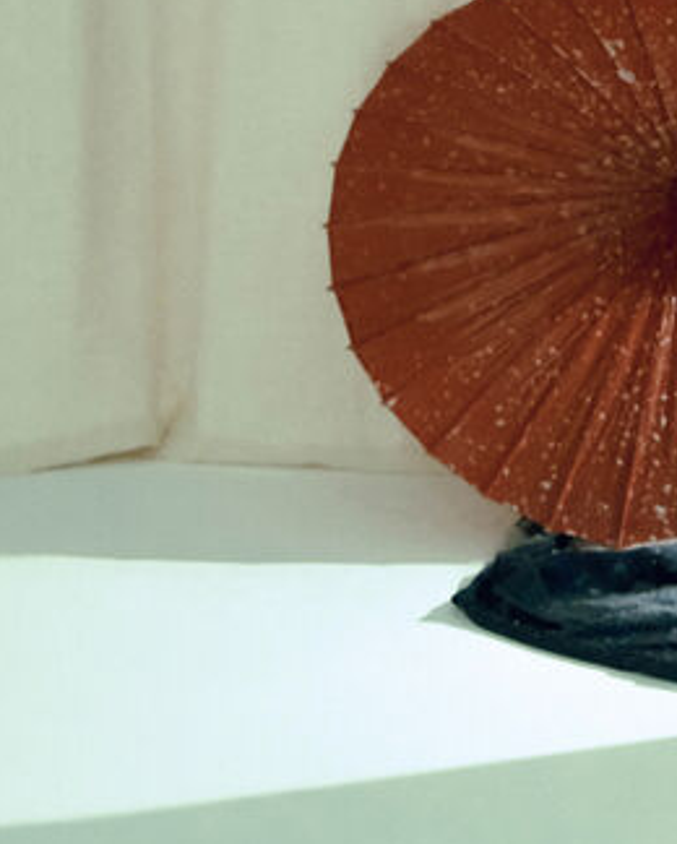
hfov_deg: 8.5
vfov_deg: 10.7
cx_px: 1073
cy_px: -99
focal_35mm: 177
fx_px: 4425
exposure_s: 1/250
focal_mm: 34.2
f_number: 2.8
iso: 2000
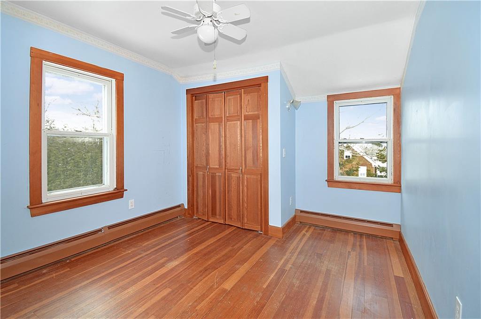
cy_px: 160
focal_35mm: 15
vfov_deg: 77.2
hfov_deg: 100.5
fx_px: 200
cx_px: 240
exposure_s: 1/125
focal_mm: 10
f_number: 5.6
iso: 400
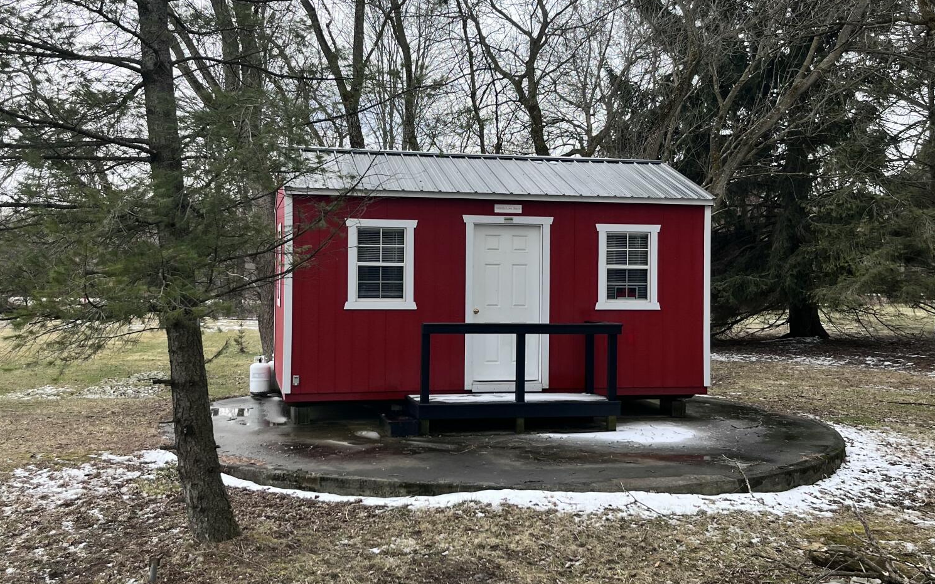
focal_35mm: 37
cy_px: 280
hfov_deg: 52.8
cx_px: 468
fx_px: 943
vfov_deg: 34.4
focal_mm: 5.1
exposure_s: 1/1600
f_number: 1.6
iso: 50
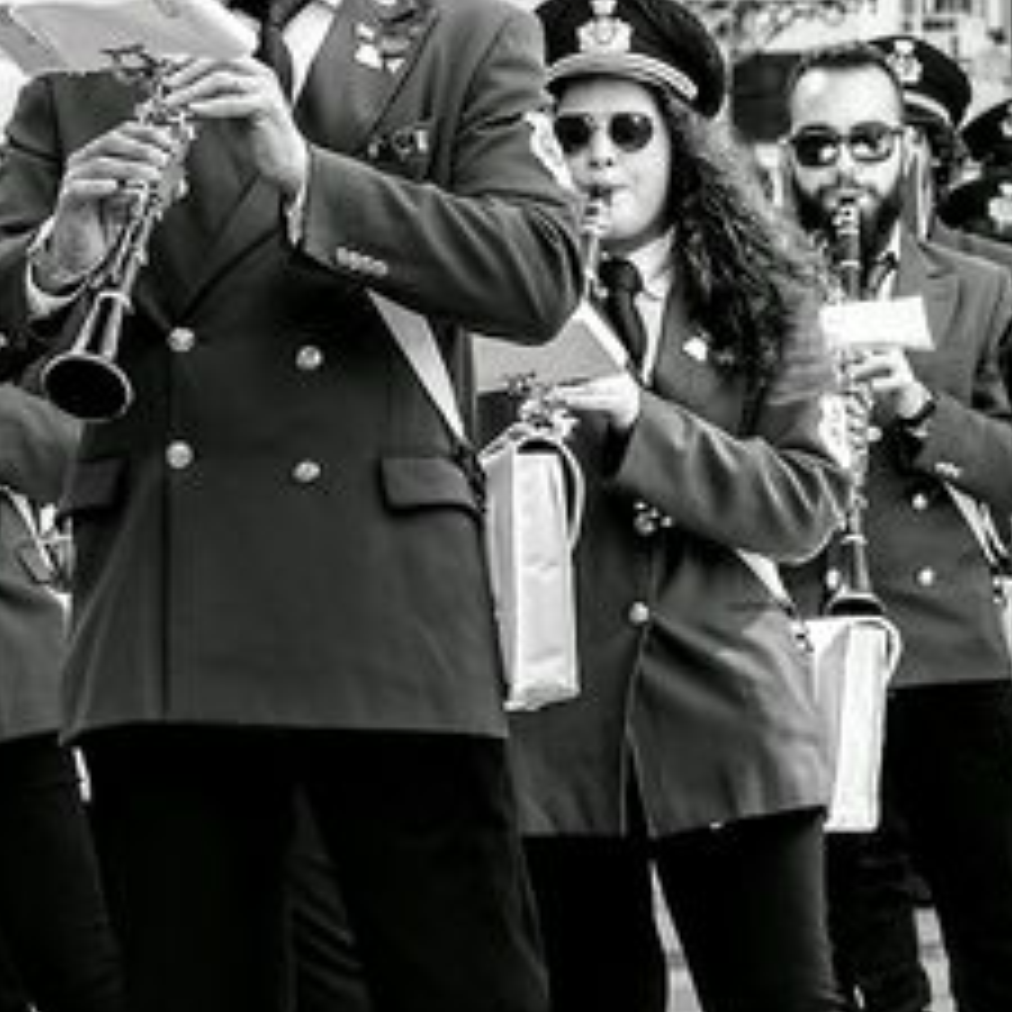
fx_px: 6681
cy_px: 567
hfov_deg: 8.6
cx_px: -31
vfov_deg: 8.7
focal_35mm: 202
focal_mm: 59.6
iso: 200
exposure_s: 1/60
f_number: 5.6
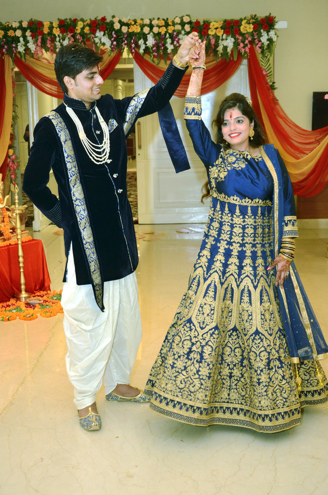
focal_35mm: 51
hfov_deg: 26.4
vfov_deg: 39.0
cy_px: 248
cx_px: 164
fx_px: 700
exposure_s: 1/100
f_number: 5.6
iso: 1000
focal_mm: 34
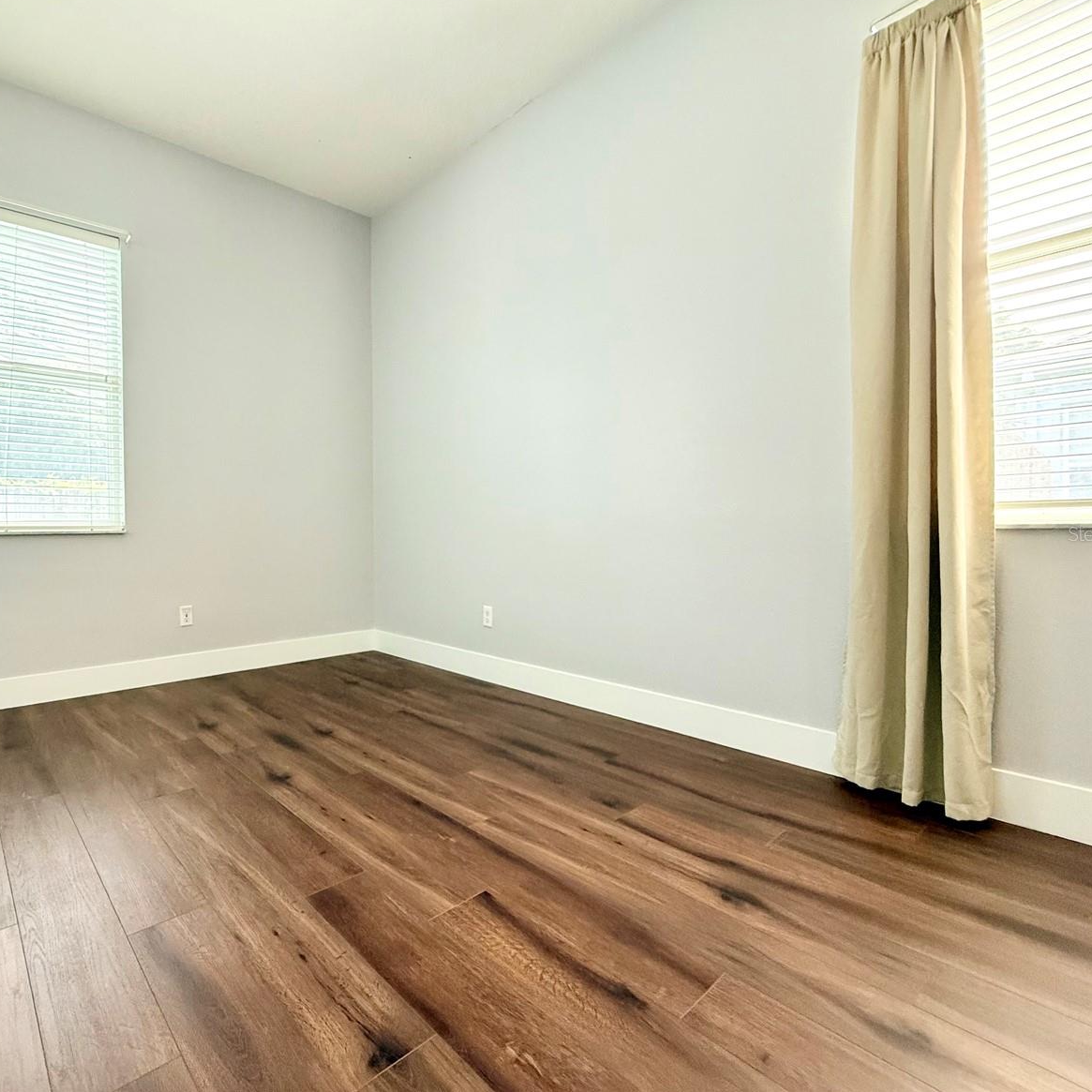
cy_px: 533
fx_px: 607
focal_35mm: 17
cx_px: 407
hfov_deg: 82.3
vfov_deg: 84.0
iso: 320
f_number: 2.2
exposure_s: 1/120
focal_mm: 2.22
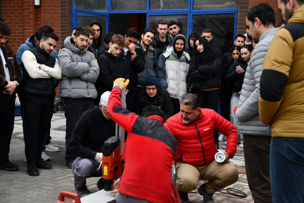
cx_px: 152
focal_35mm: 58
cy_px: 102
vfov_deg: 23.4
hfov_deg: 34.5
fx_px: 490
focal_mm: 58
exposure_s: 1/60
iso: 100
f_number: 5.6
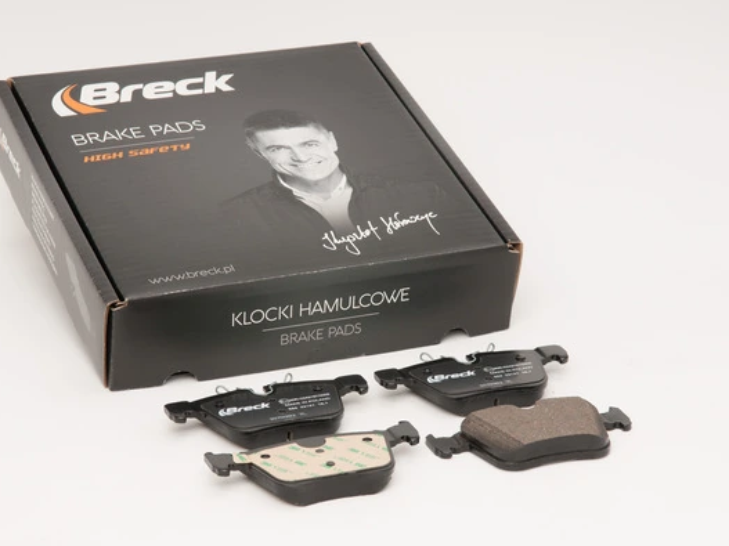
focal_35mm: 115
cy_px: 275
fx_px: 2421
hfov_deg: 17.1
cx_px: 361
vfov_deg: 12.9
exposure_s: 1/200
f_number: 11
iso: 100
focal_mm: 70
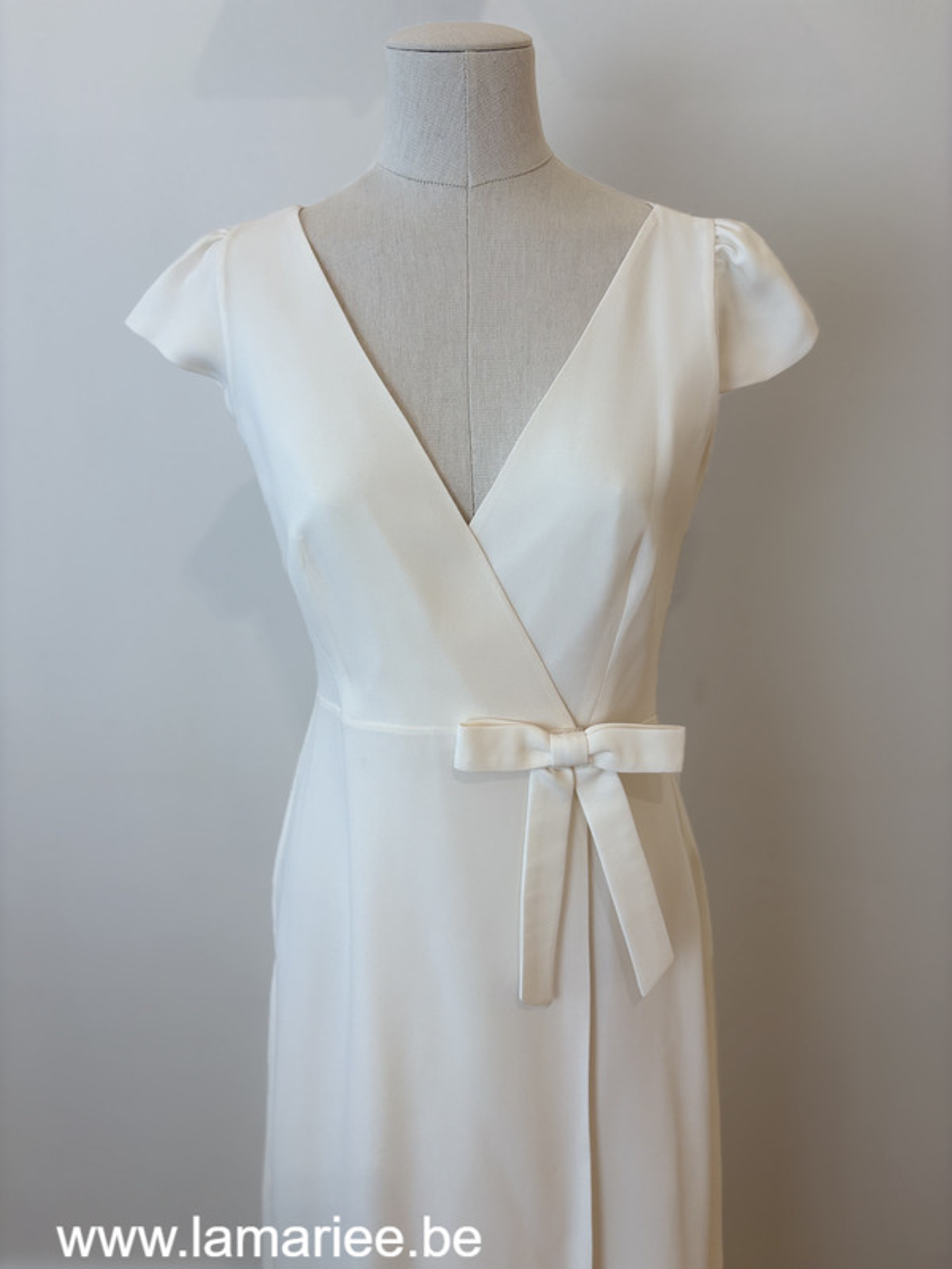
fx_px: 953
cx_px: 476
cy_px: 634
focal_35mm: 26
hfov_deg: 53.1
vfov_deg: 67.3
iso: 32
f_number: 1.6
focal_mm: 5.96
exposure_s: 1/140
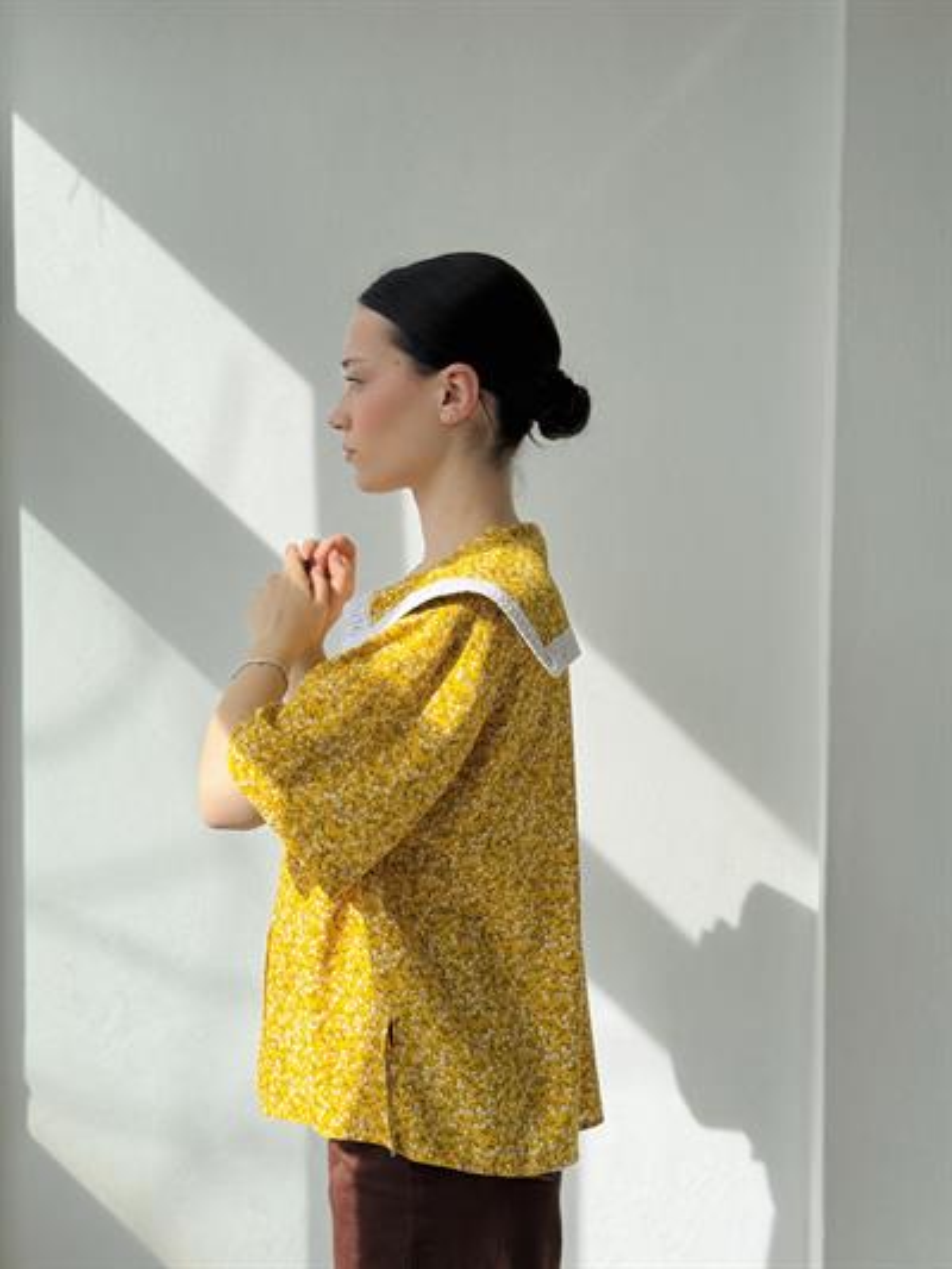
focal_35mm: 48
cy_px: 634
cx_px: 476
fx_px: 1759
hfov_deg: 30.3
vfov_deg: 39.6
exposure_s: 1/3096
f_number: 1.78
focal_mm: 6.76
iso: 64
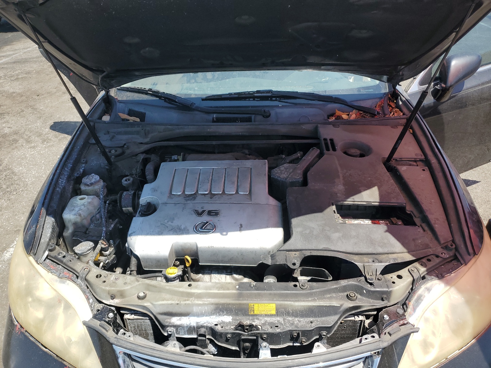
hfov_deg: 67.3
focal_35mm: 26
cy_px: 184
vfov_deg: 53.1
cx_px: 246
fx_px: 369
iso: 50
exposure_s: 1/1429
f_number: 1.5
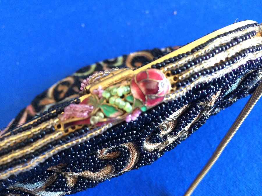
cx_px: 131
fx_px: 227
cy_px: 98
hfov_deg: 60.0
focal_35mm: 30
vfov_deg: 46.8
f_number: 2.2
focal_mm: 4.12
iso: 160
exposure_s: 1/30
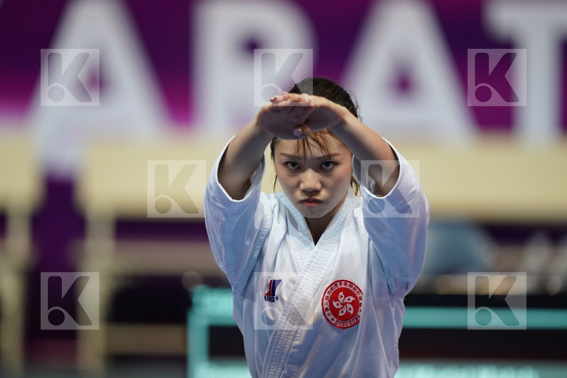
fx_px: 6300
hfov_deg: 5.2
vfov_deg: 3.4
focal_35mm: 400
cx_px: 284
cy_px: 189
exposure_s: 1/500
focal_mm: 400
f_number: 2.8
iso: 2500
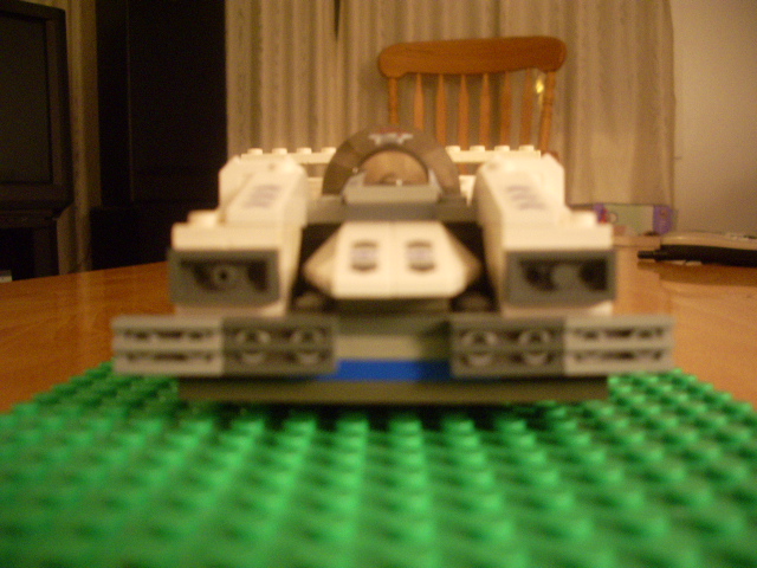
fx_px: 765
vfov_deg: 40.7
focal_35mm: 35
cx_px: 378
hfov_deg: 52.6
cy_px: 284
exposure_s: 1/4
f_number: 2.6
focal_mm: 5.8
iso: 320
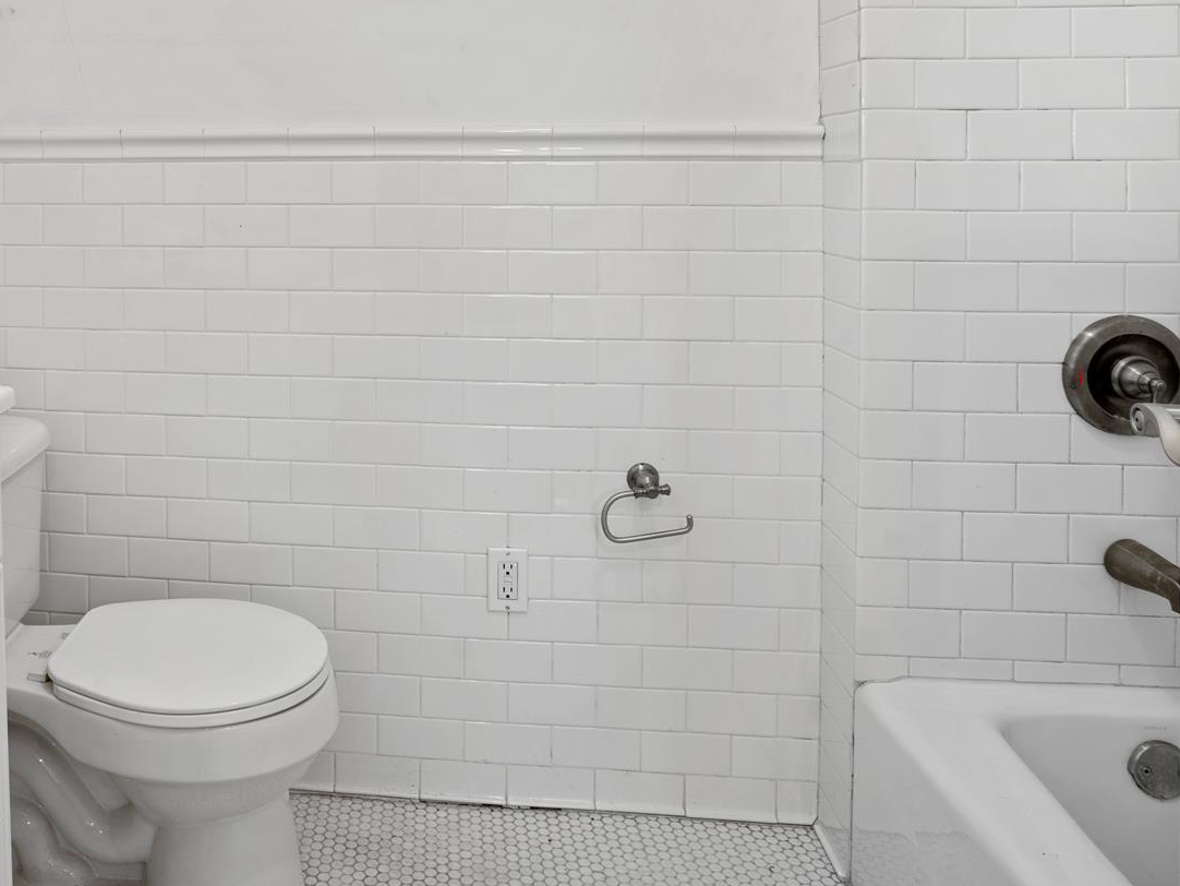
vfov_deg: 46.3
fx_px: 989
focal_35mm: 29
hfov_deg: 58.6
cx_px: 301
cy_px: 206
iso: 100
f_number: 8
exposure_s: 3.2
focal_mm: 17
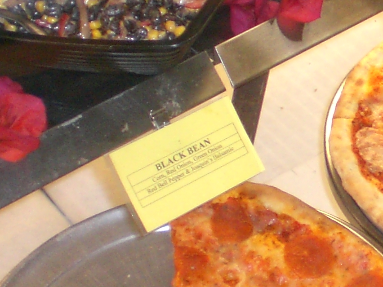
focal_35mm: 137
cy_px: 43
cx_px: 486
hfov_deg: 13.9
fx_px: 1516
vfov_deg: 10.8
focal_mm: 6.3
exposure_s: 1/60
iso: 200
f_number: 3.1
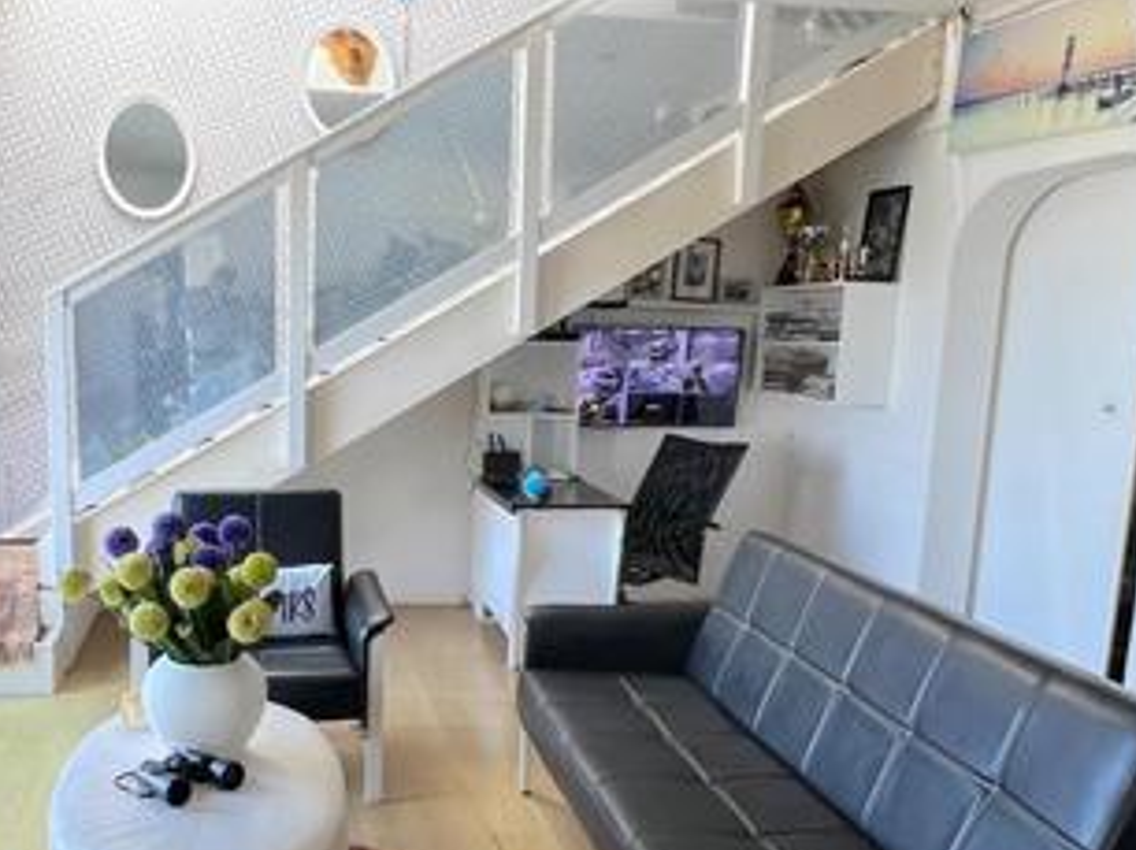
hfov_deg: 53.2
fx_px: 1115
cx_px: 408
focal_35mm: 34
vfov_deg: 41.4
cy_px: 538
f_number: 1.8
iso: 80
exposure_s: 1/99
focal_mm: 1.57
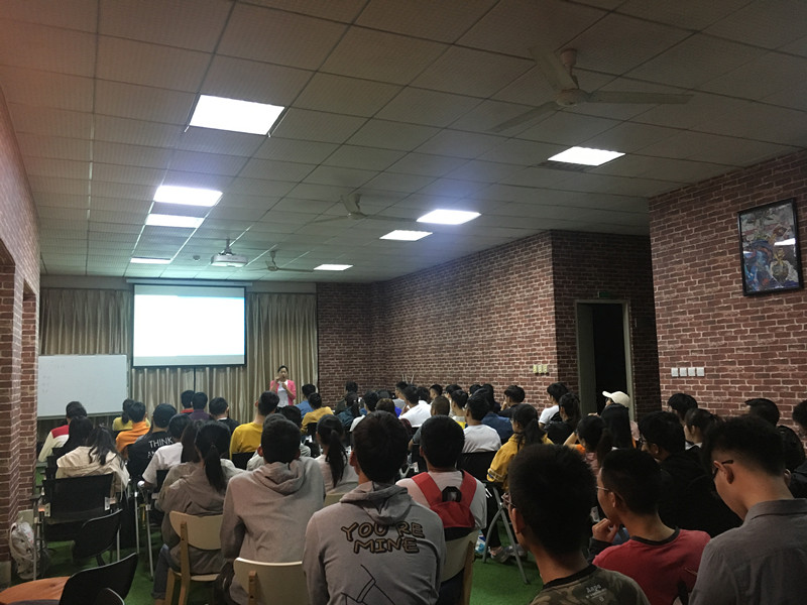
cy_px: 302
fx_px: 676
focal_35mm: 29
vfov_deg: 48.2
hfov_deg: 61.7
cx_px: 404
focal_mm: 4.15
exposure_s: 1/20
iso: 200
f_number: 2.2
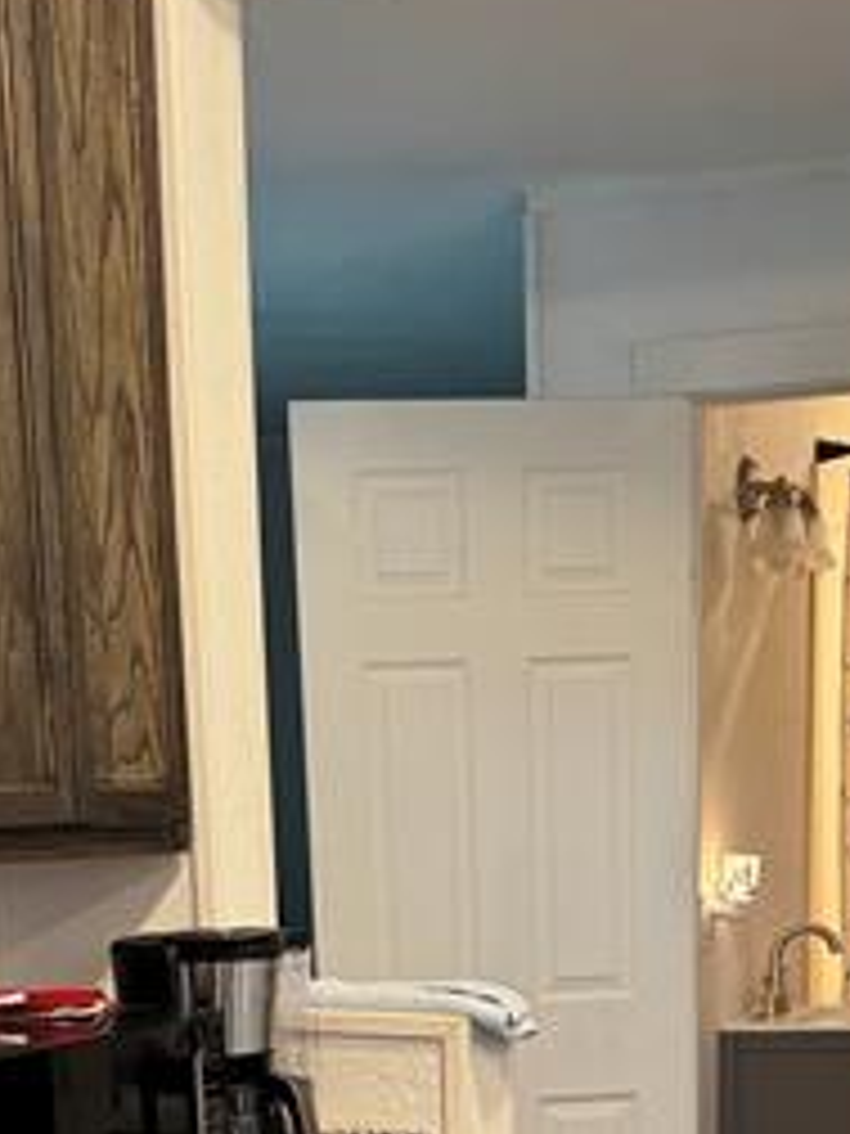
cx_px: 486
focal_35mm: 73
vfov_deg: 24.2
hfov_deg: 20.2
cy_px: 1372
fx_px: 2390
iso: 320
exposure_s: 1/60
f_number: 1.78
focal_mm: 6.76
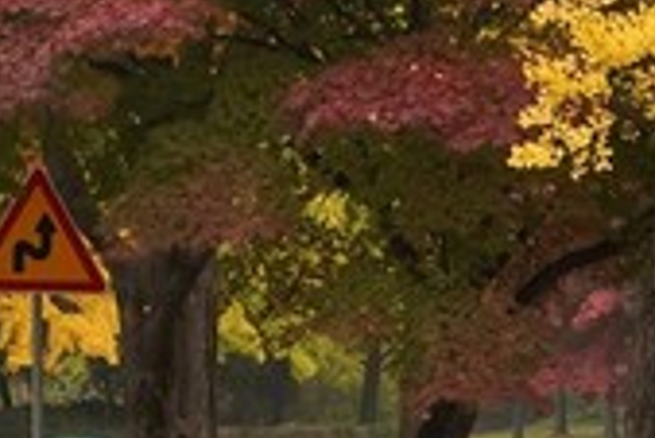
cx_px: -78
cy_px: -473
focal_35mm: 363
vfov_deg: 3.8
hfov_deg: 5.7
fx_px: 6610
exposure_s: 1/400
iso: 1000
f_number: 10
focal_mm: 48
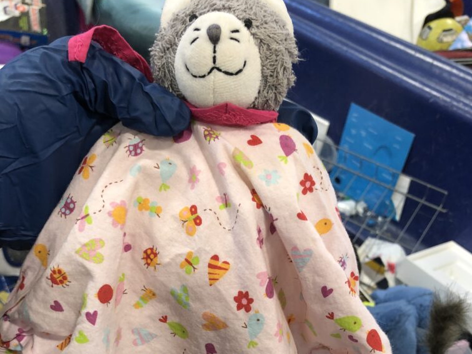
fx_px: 518
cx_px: 239
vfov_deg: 35.9
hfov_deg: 49.0
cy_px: 303
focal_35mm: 38
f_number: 1.8
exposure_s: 1/24
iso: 40
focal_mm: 3.99
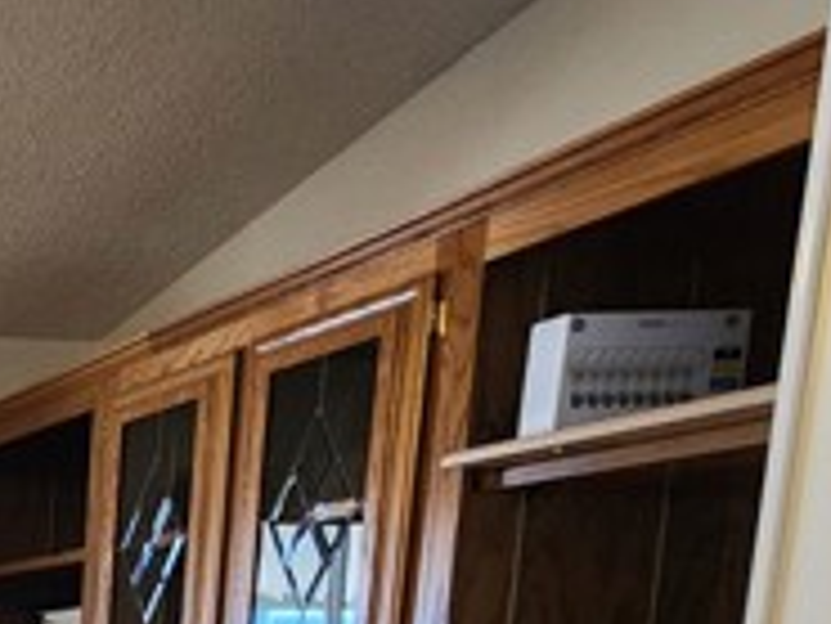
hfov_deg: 27.5
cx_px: -440
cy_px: 857
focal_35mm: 45
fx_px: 1081
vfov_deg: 26.2
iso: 320
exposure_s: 1/40
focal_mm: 2.2
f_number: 2.2
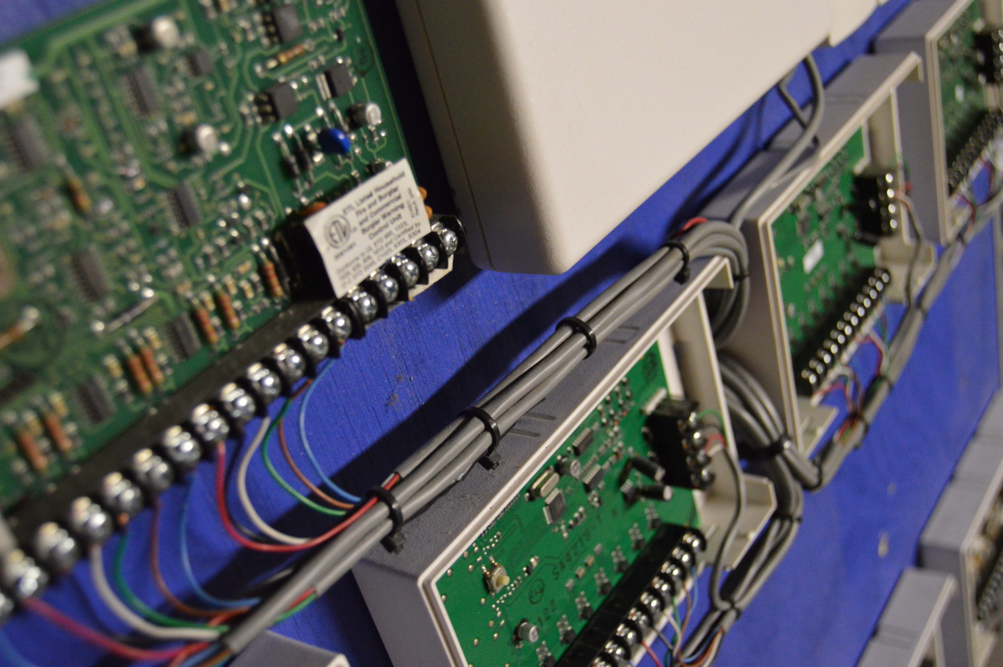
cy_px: 334
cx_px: 502
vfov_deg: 34.2
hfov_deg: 49.6
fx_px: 1086
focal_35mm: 39
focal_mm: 26
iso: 2500
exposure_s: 1/60
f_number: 4
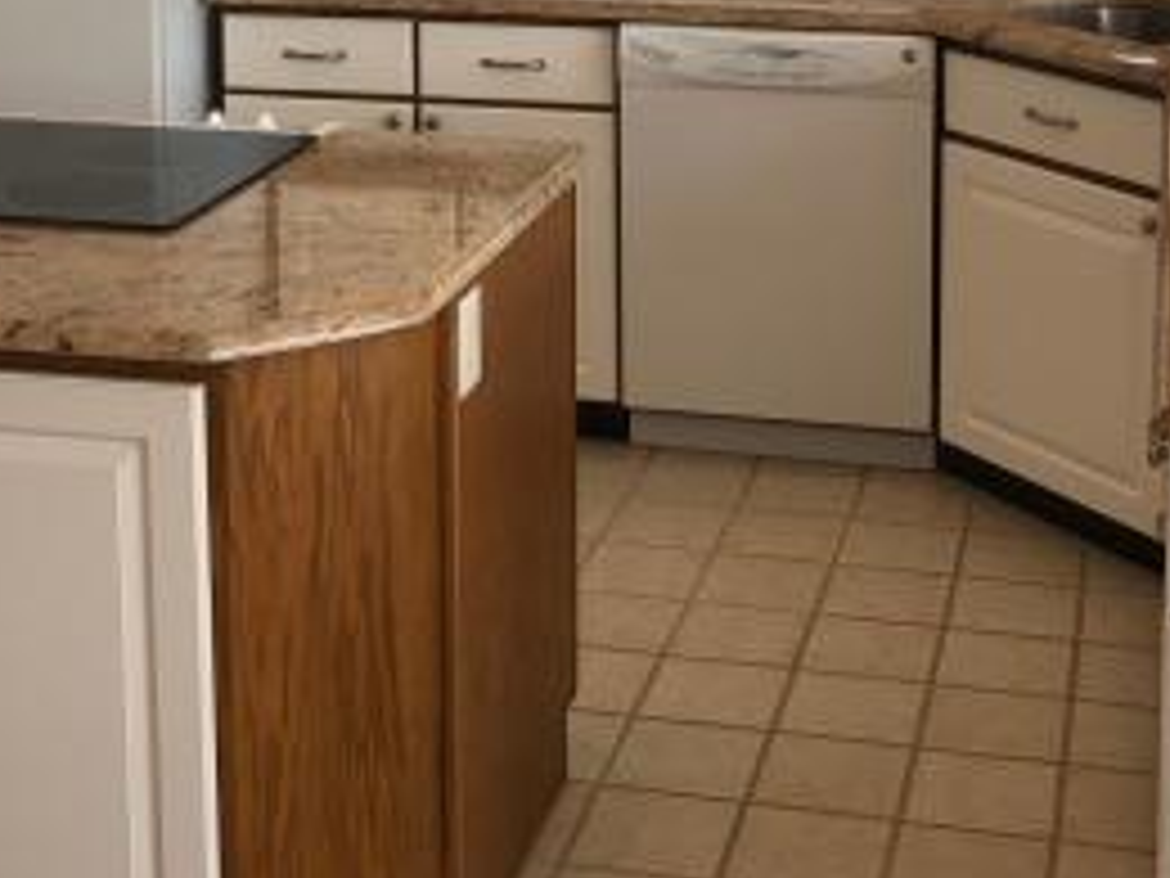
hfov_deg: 28.2
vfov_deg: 20.3
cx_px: 576
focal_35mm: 69
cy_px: -86
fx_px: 2332
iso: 20
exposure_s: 1/123
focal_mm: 4
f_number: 1.8
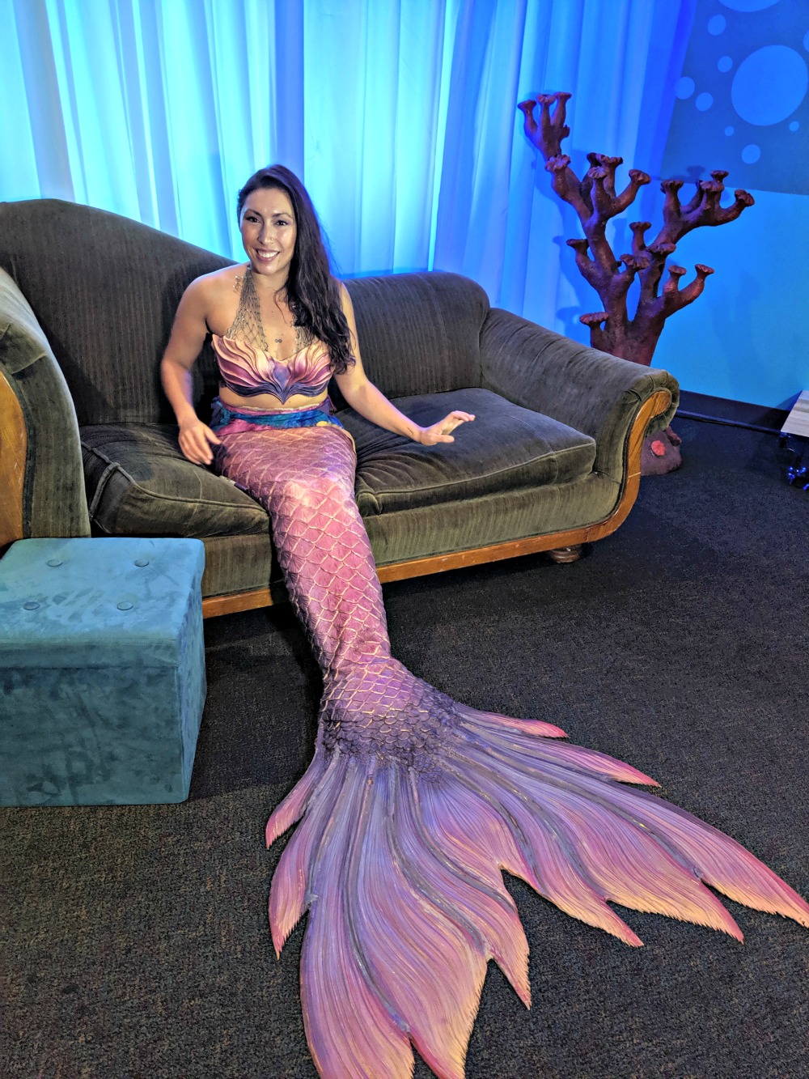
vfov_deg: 65.3
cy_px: 540
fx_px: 841
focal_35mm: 27
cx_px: 404
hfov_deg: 51.4
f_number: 1.8
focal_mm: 4.44
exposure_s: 1/24
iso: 275
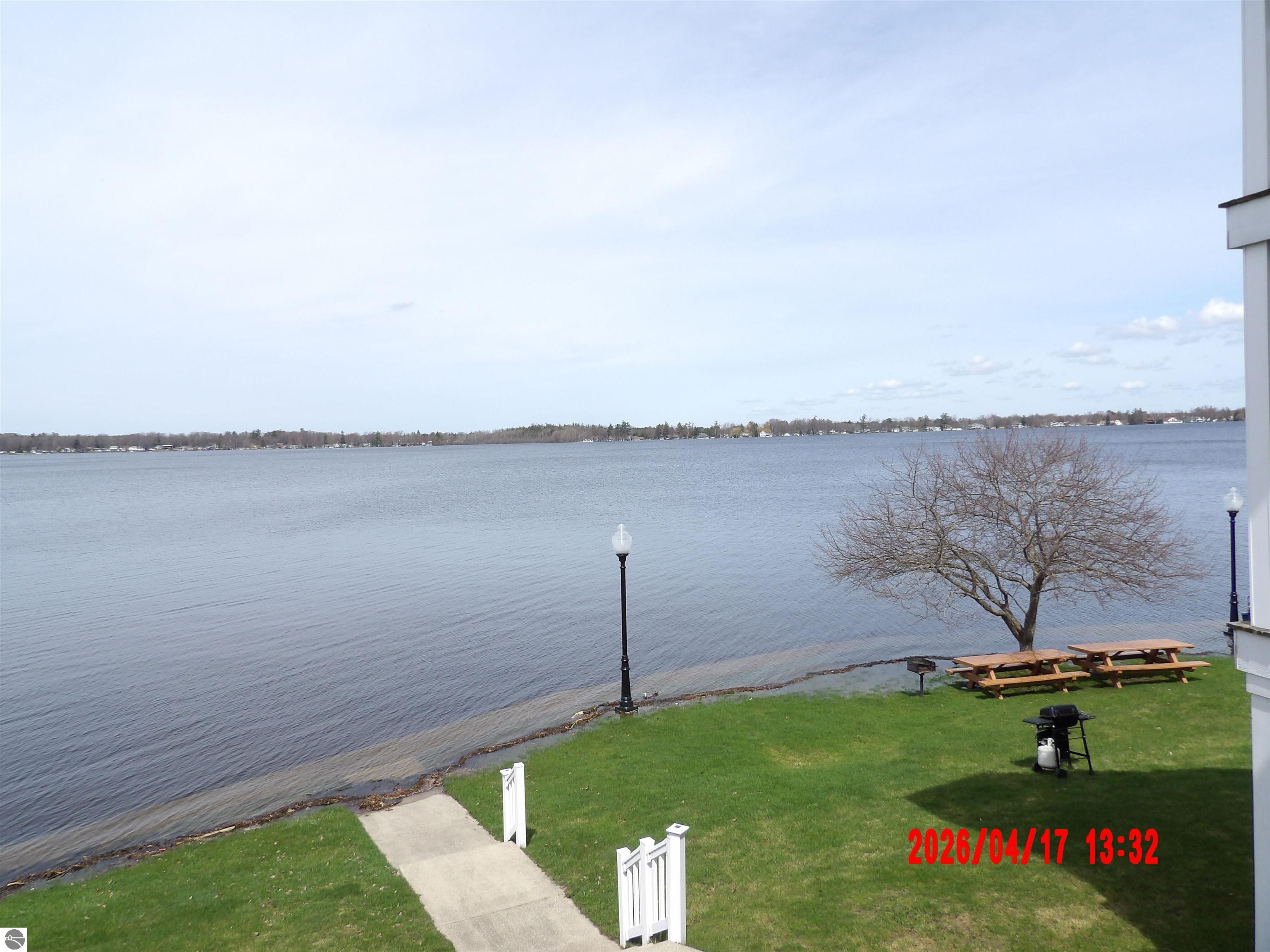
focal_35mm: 24
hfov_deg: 71.6
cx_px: 635
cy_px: 476
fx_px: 881
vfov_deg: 56.8
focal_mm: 4.3
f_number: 4.6
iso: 100
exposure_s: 1/684
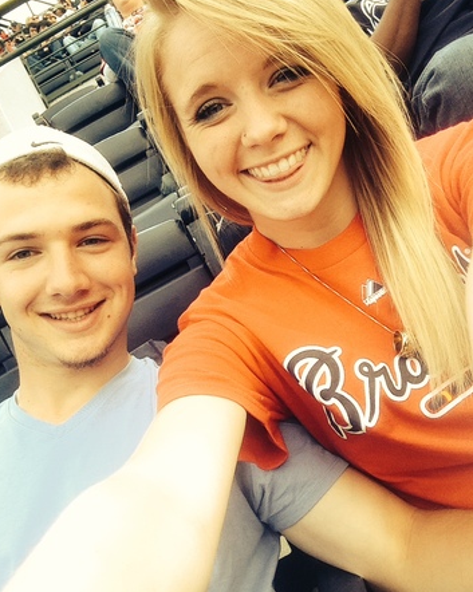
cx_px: 234
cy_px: 315
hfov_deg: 42.2
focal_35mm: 35
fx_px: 613
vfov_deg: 51.5
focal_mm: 2.15
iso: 50
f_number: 2.4
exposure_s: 1/139
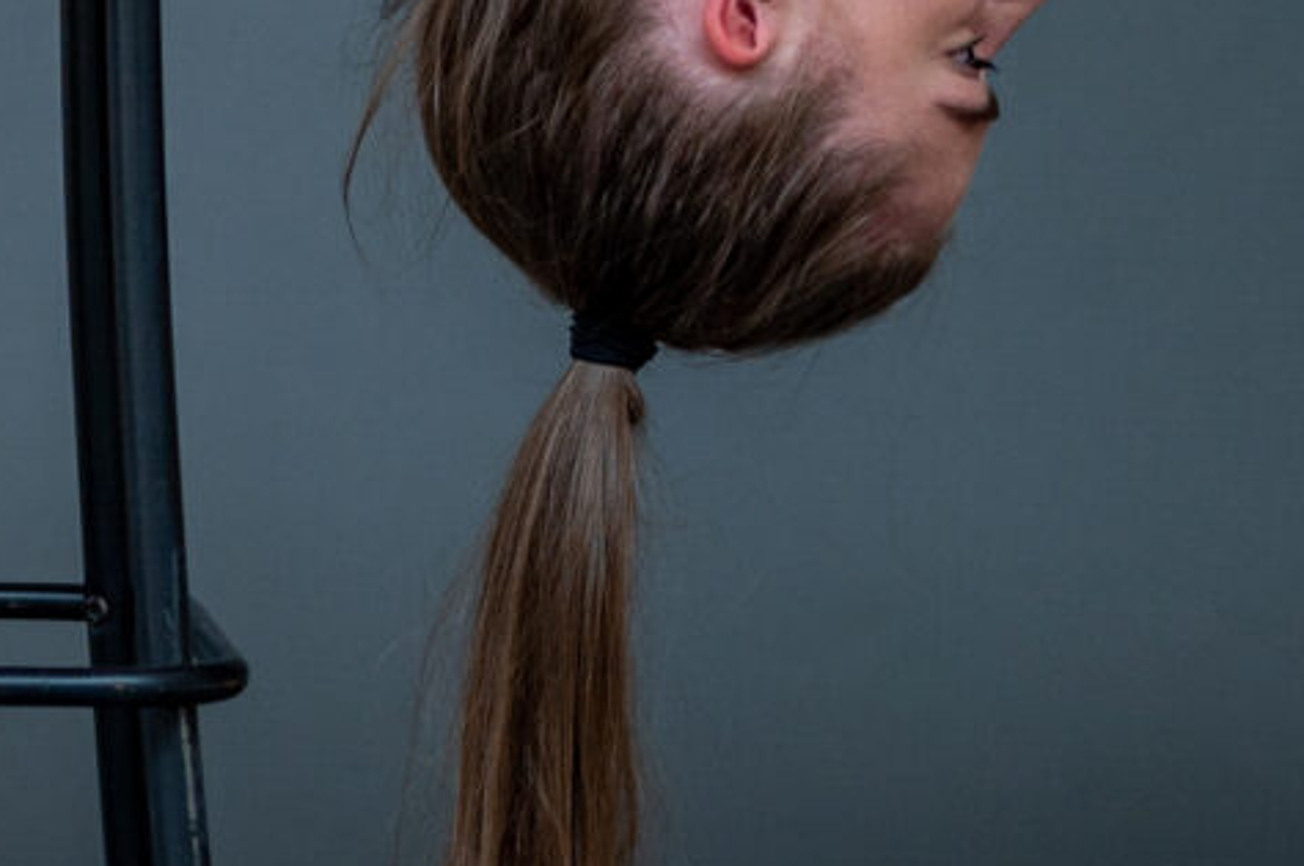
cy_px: -433
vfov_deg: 5.0
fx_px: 9770
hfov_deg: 7.6
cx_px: -325
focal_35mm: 270
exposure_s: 1/400
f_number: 2
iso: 125
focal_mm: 50
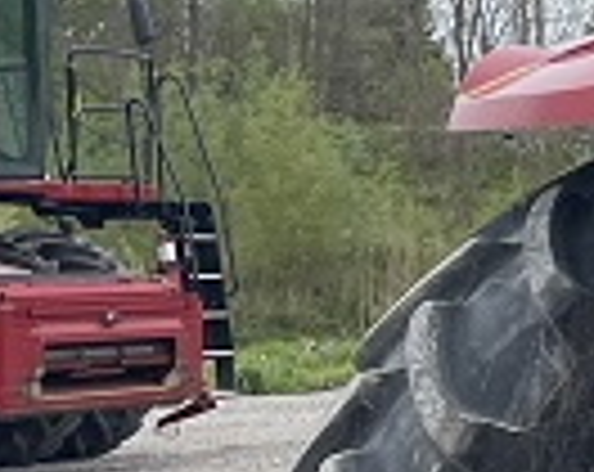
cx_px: 1539
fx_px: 2701
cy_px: 373
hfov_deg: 10.4
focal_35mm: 154
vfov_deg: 10.0
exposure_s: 1/1473
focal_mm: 4.2
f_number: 1.6
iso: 32
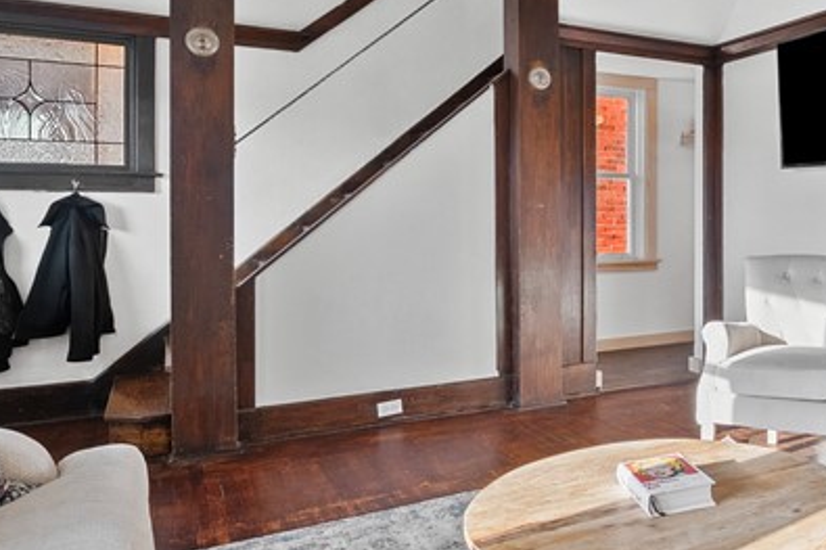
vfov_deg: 39.7
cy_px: 207
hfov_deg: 51.6
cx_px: 718
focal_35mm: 33
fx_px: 757
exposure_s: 1.3
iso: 640
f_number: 8
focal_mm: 12
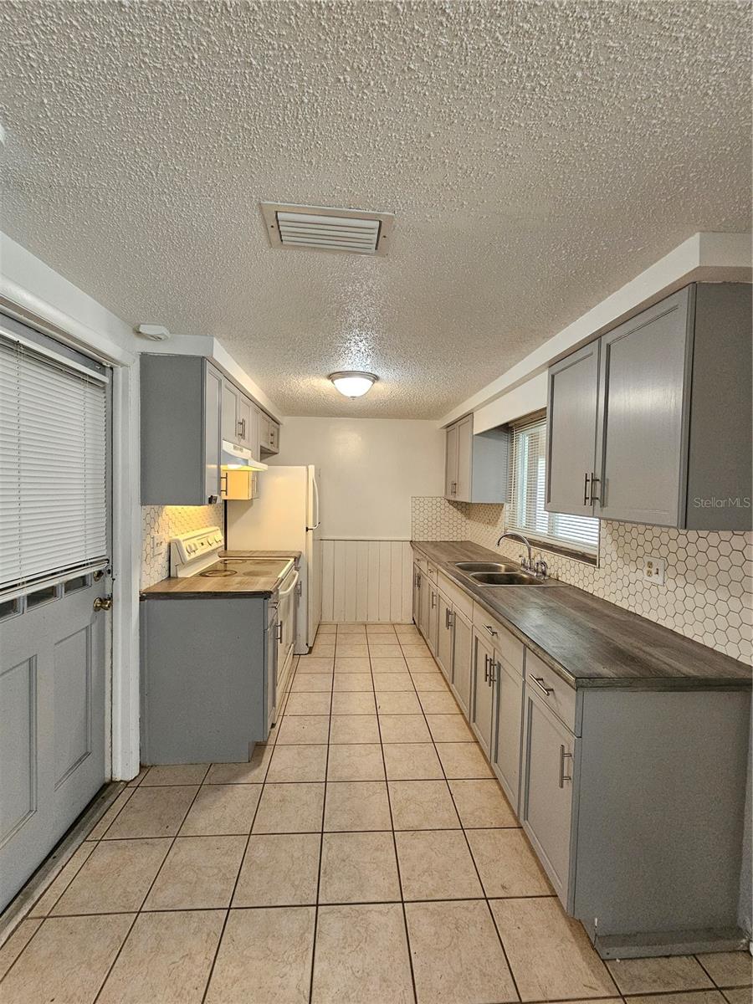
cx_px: 376
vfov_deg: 106.2
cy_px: 502
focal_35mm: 13
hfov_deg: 89.9
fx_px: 377
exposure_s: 1/77.4
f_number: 2.2
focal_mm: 2.2
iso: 500
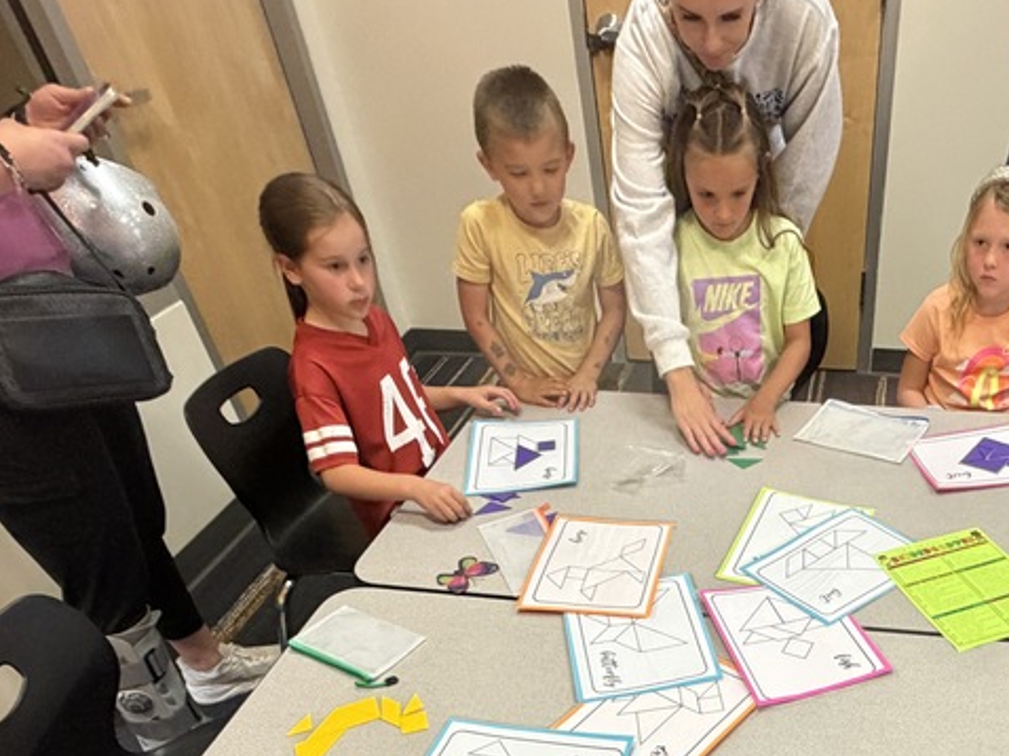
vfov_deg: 40.5
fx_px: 874
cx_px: 760
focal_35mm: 30
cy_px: 767
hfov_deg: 56.9
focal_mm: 2.22
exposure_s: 1/60
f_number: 2.2
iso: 400
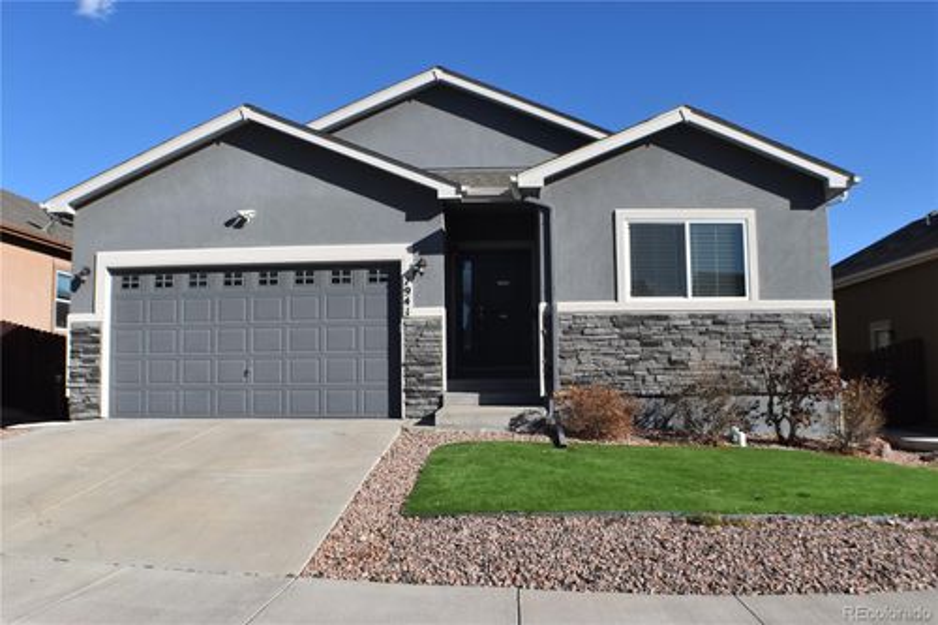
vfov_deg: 30.8
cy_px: 312
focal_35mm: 44
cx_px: 469
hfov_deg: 45.0
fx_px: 1133
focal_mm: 29
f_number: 10
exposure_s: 1/400
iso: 200
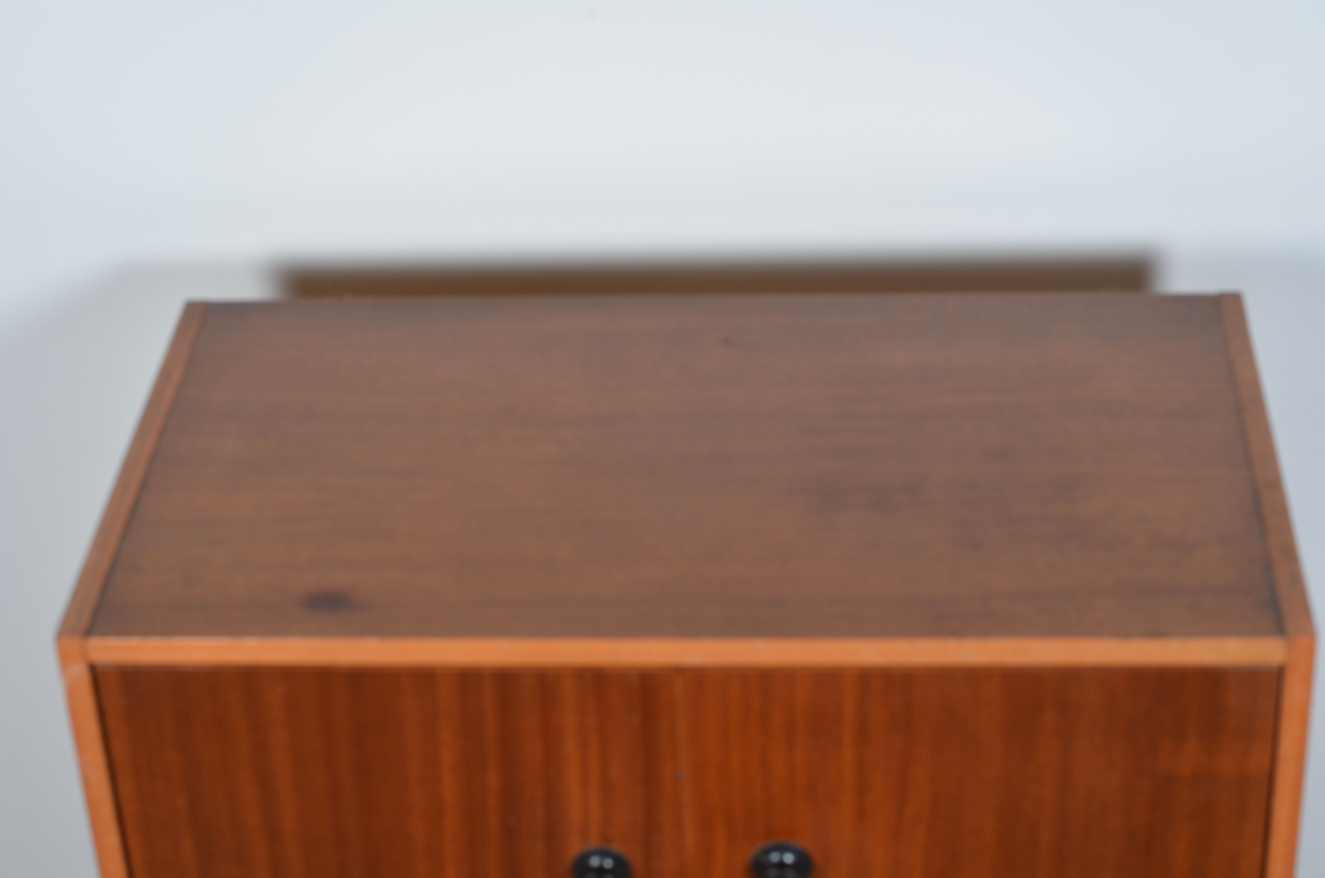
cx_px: 662
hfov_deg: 27.0
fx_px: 2755
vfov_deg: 18.1
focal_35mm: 75
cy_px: 439
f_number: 11
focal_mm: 50
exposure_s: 1/125
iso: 100
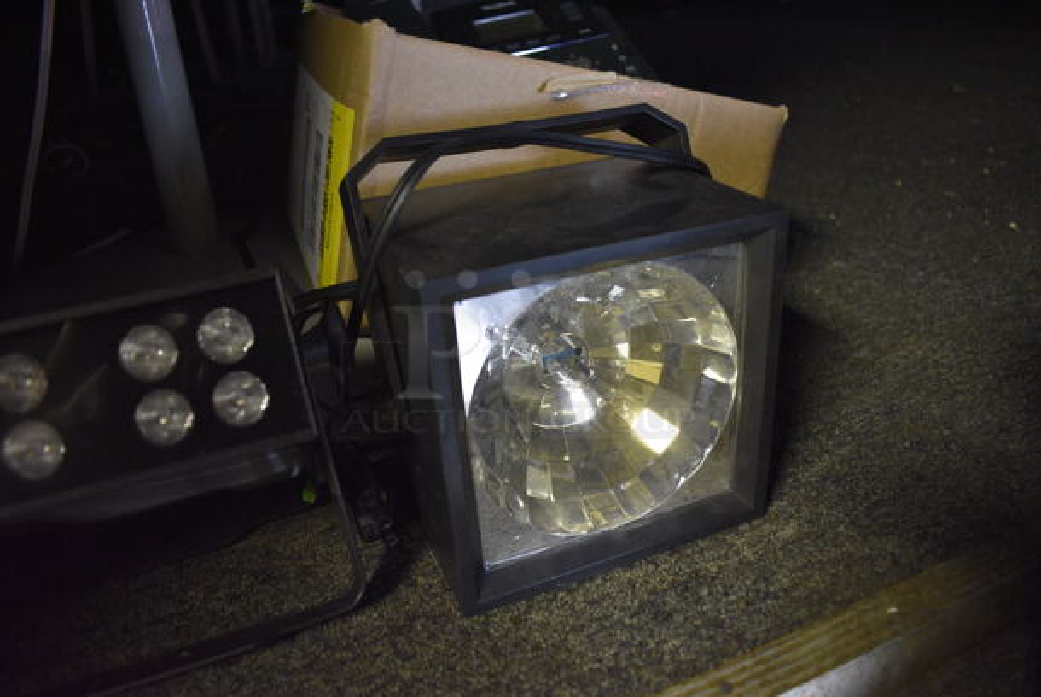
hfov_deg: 67.3
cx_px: 520
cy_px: 348
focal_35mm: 27
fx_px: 781
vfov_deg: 48.0
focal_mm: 18
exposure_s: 1/30
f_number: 3.5
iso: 2000
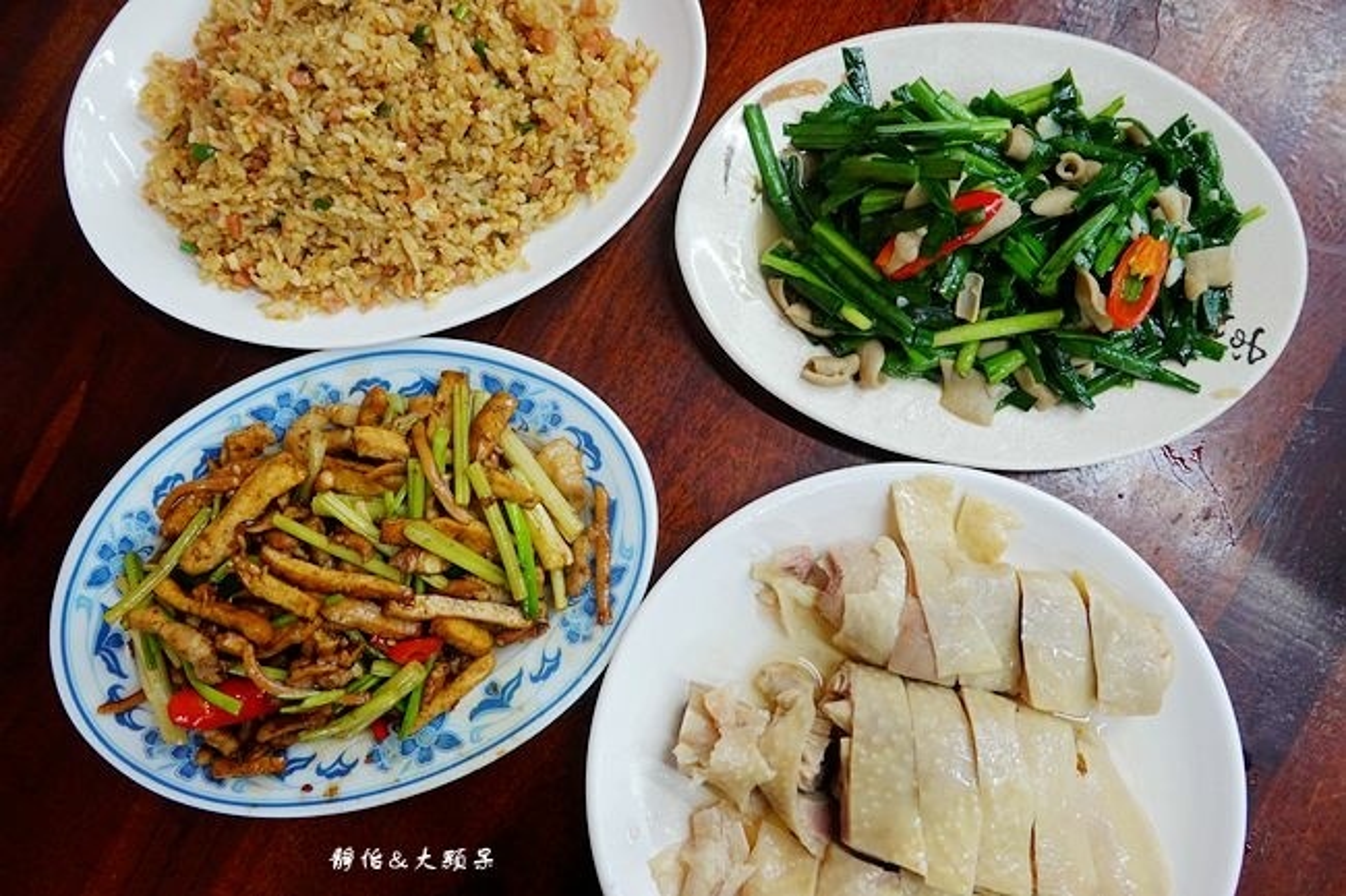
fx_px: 1196
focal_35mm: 32
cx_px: 673
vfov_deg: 41.1
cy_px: 448
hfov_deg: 58.7
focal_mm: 12.01
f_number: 3.5
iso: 800
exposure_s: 1/40
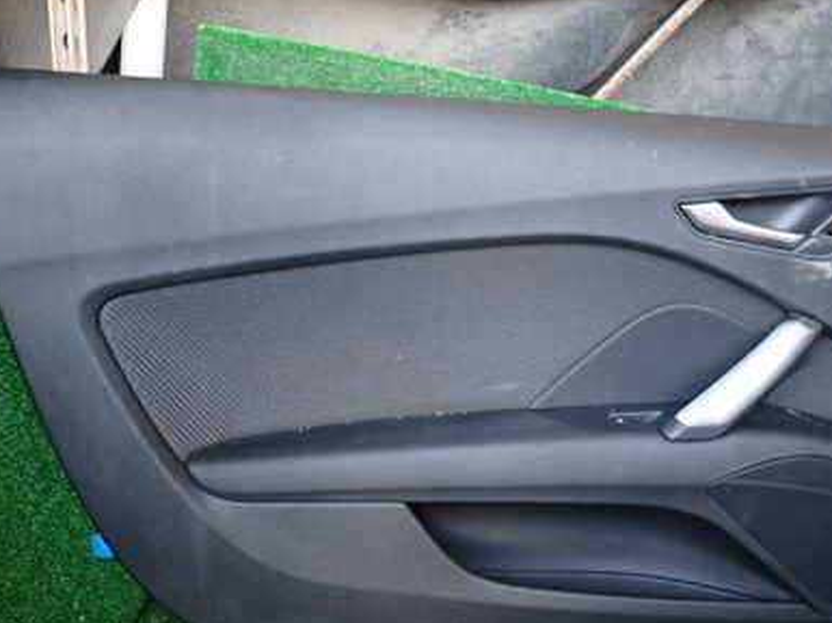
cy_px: 255
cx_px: 510
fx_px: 936
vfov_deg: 36.7
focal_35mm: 39
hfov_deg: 47.5
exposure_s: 1/30
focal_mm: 4.5
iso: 400
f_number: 2
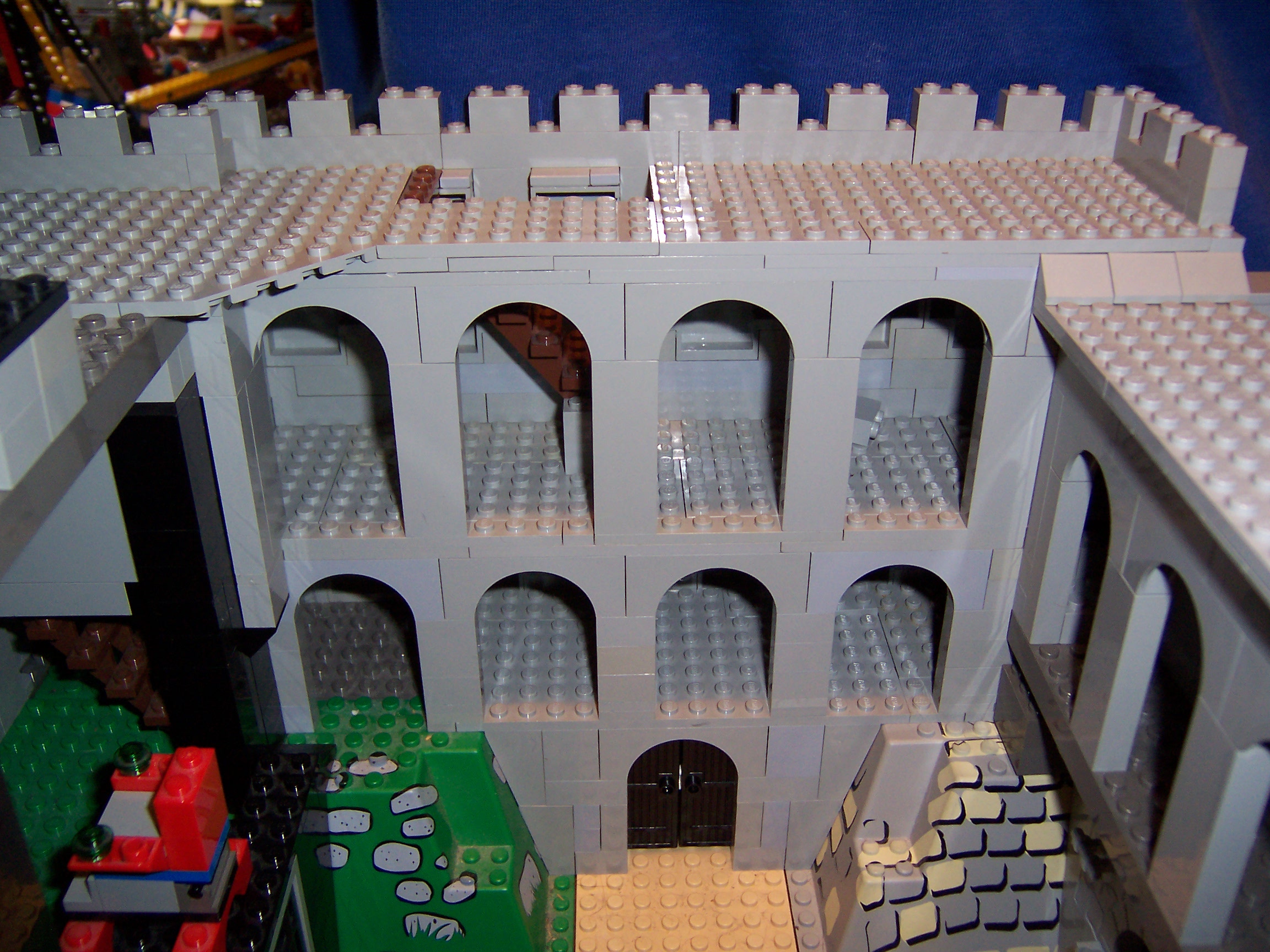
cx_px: 635
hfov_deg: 55.4
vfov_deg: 42.9
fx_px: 1211
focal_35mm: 33
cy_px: 476
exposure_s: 1/60
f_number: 2.8
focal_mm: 5.5
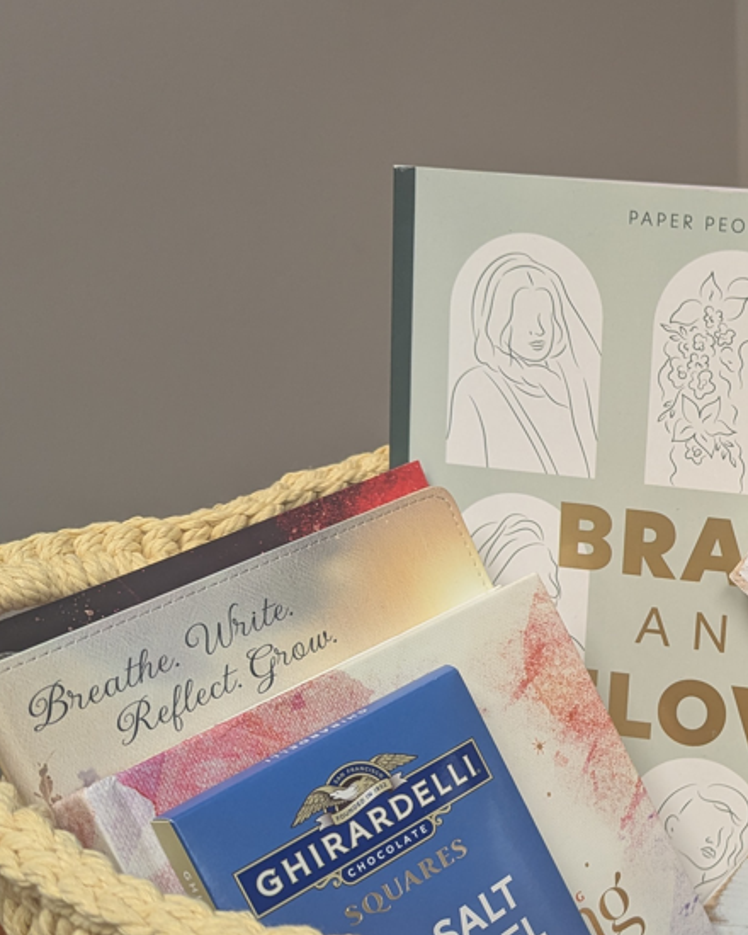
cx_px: 762
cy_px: 569
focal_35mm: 51
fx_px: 1411
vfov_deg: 36.5
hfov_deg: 27.8
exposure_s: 1/123
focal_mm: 6.81
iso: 224
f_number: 1.85
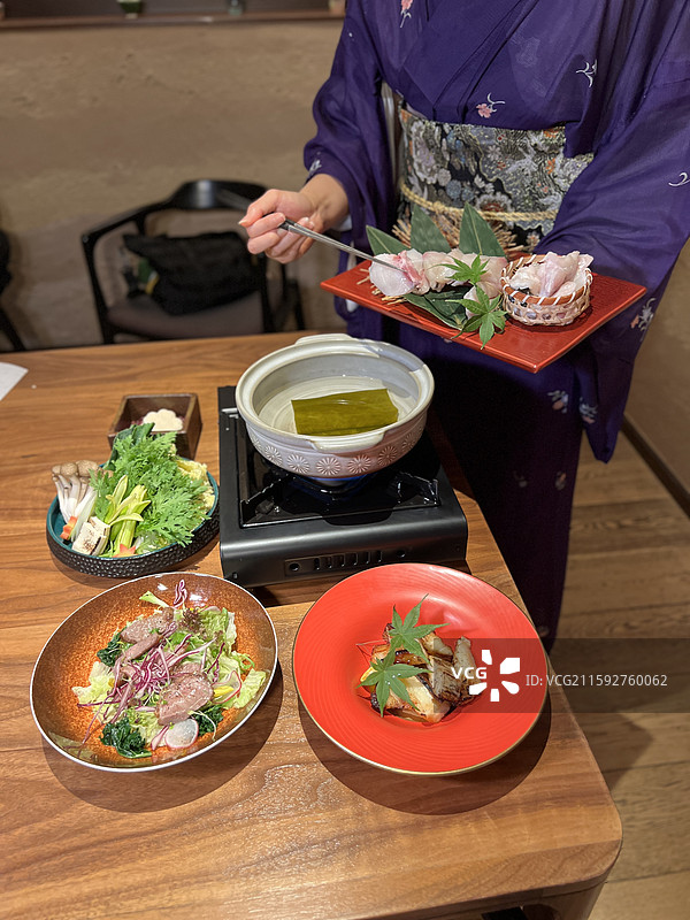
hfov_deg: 53.1
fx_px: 691
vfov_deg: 67.3
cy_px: 460
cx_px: 345
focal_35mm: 26
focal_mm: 5.7
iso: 200
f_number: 1.5
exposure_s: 1/57
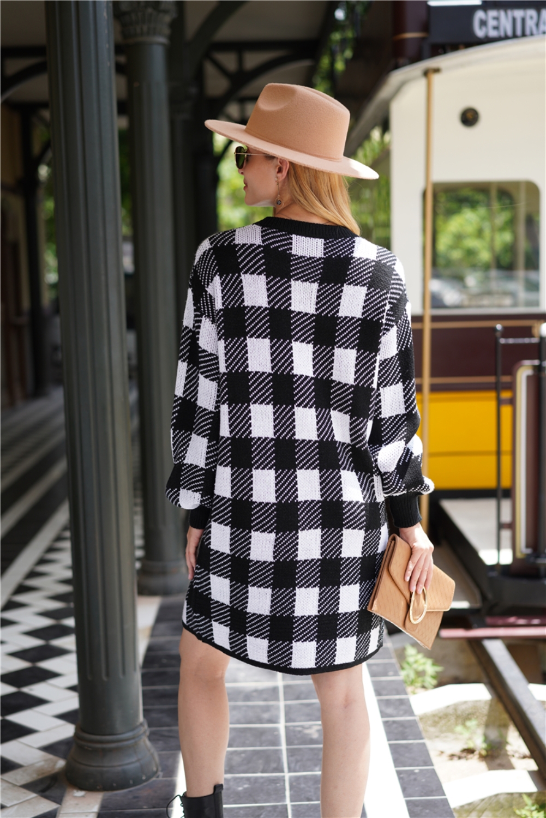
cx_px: 273
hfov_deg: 24.6
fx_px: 1250
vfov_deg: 36.2
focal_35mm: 55
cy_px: 409
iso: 200
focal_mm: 55
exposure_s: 1/1250
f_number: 2.5
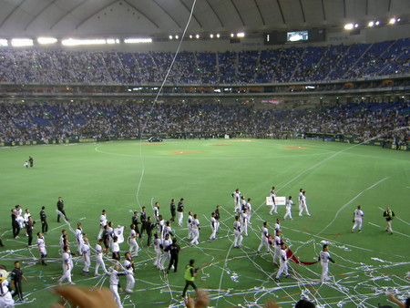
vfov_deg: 41.8
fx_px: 403
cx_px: 205
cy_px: 154
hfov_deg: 53.9
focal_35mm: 34
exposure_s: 1/15
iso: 50
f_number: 2.8
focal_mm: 5.6
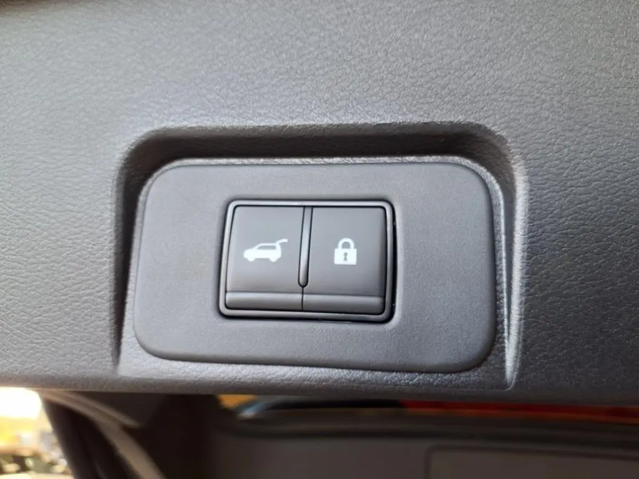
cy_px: 240
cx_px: 320
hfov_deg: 65.3
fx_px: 498
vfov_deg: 51.4
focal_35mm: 27
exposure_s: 1/40
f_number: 1.9
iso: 125
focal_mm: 3.58
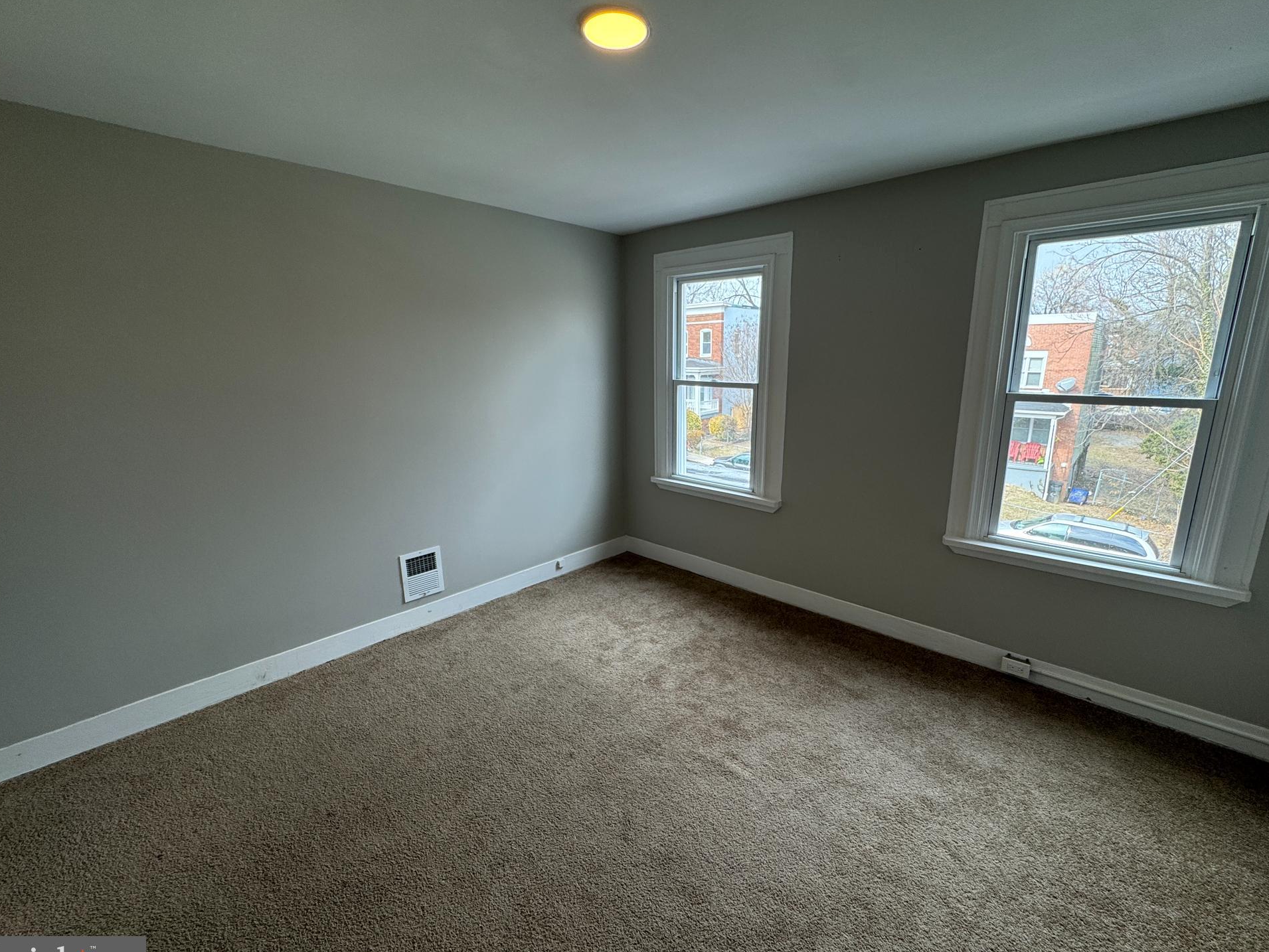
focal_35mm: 15
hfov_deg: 98.1
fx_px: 550
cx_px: 660
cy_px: 481
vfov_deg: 81.8
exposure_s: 1/120
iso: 50
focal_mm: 2.22
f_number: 2.2
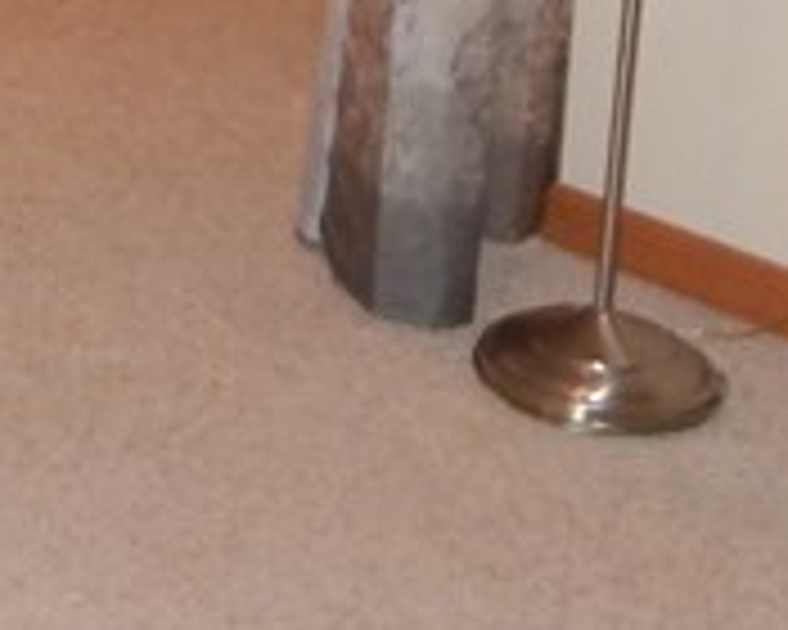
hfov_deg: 14.0
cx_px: -518
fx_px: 2939
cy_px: -468
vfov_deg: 11.4
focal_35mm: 126
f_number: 3
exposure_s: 1/30
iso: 200
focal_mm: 4
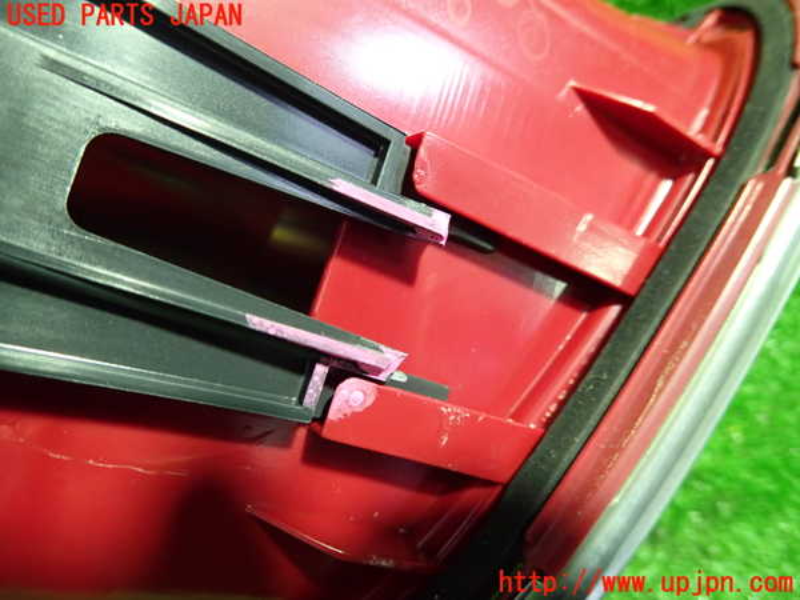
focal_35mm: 25
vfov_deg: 54.9
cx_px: 400
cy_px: 300
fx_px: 578
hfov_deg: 69.4
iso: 500
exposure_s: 1/30
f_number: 2
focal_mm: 4.5
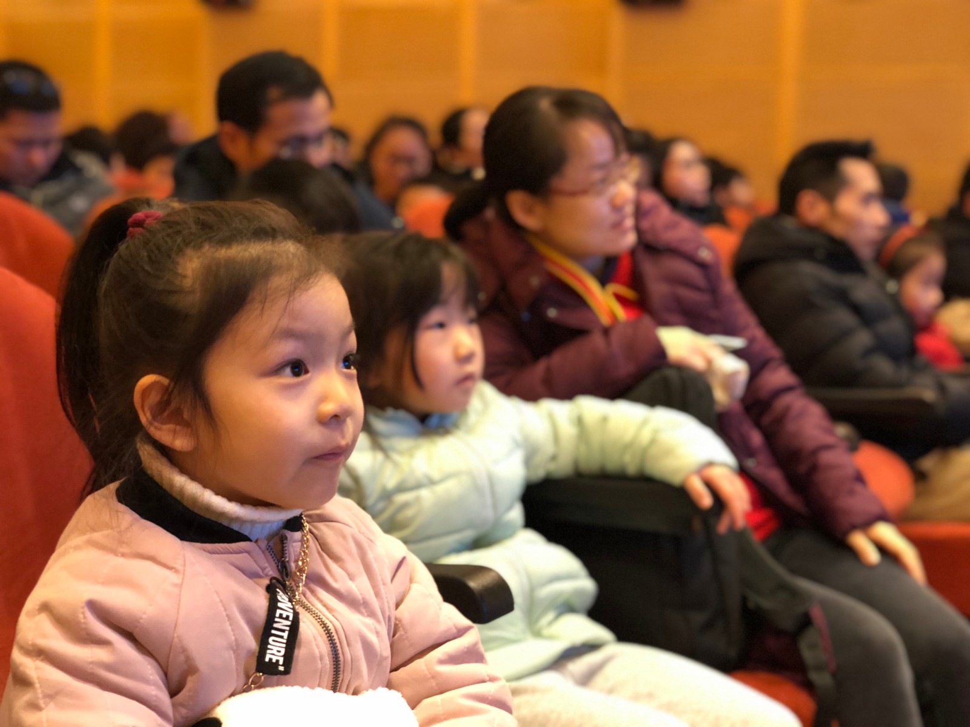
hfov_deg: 36.8
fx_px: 1457
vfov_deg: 28.0
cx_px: 485
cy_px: 364
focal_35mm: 52
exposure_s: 1/8
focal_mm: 6
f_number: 2.4
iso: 200
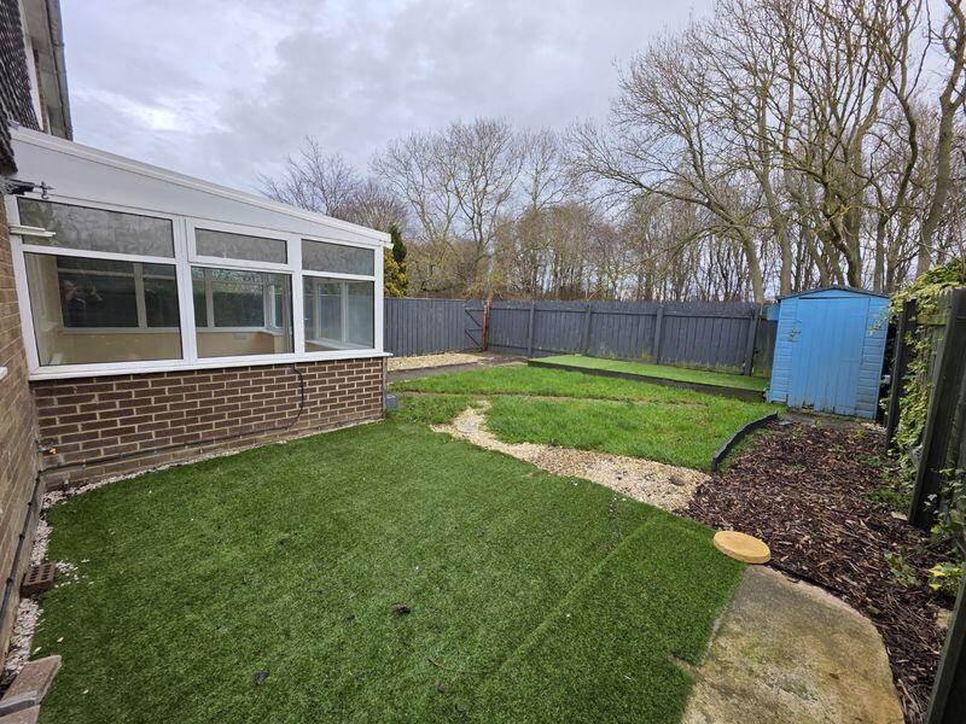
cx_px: 483
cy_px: 362
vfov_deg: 89.9
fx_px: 363
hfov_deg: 106.2
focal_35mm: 13
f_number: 1.9
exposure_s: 1/100
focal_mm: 2.2
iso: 20
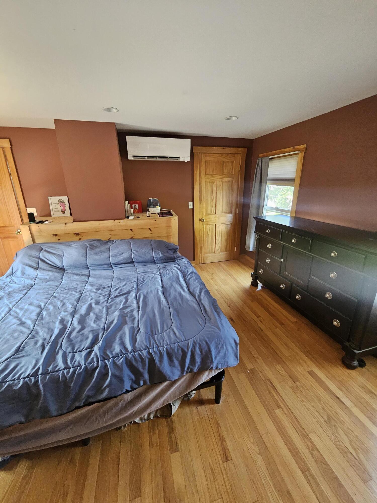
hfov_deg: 89.9
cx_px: 188
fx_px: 189
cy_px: 252
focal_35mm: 13
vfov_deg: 106.2
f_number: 2.2
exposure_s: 1/100
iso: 500
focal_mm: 1.74
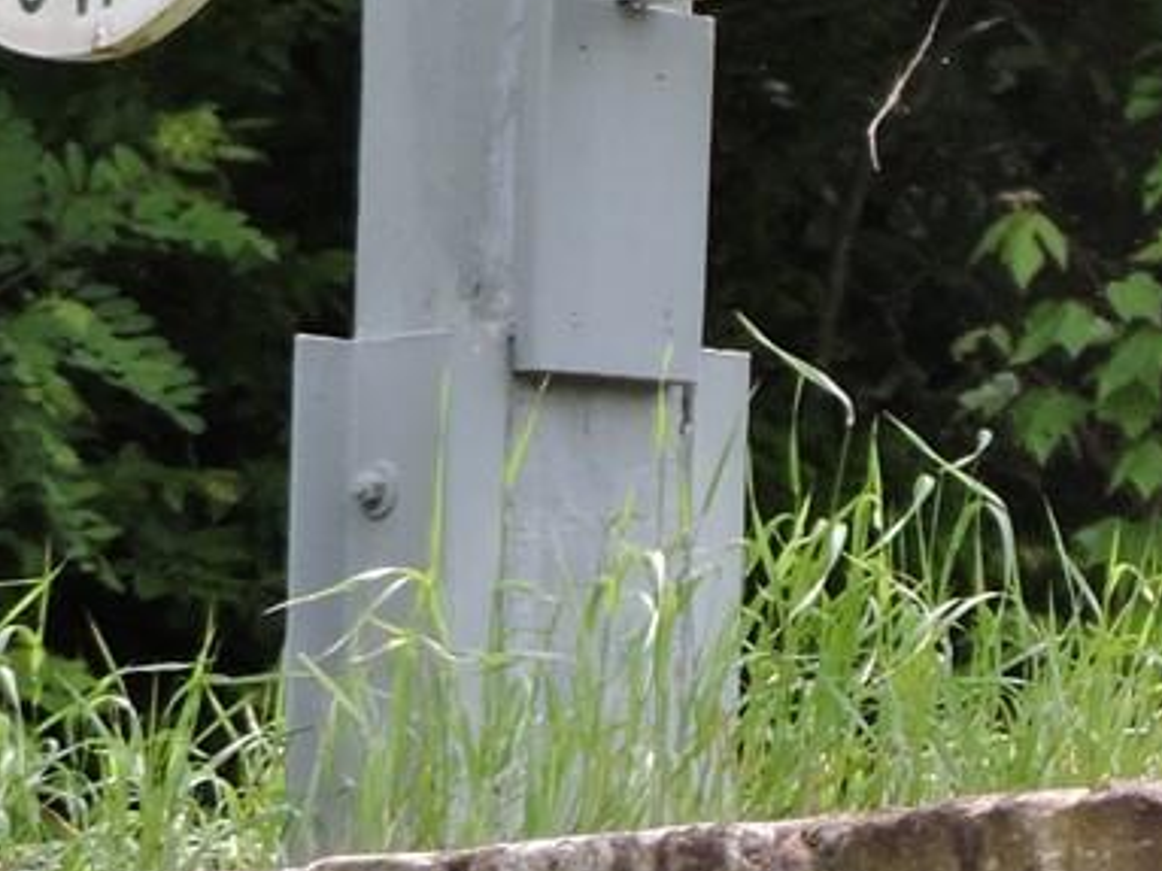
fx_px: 30504
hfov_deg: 2.2
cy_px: -780
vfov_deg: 1.6
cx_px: 2470
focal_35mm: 909
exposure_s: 1/200
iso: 100
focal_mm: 30.3
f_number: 4.5
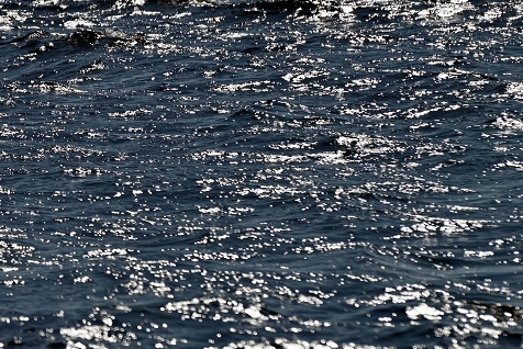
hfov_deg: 3.6
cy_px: 50
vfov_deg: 2.4
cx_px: -98
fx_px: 8329
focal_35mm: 573
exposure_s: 1/2000
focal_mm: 210
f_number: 8
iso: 100
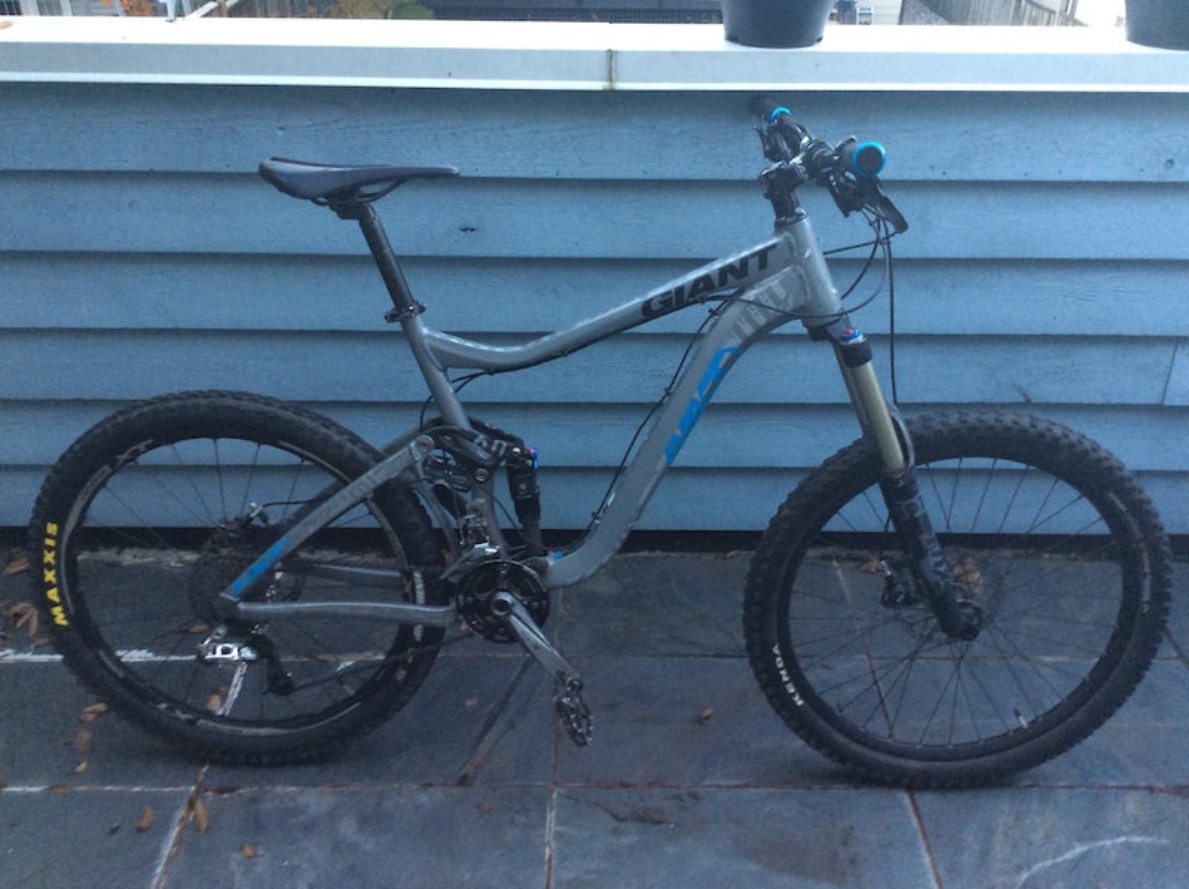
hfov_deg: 56.9
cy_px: 444
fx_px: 1098
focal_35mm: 32
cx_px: 594
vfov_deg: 44.1
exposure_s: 1/24
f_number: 2.4
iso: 100
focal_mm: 3.3
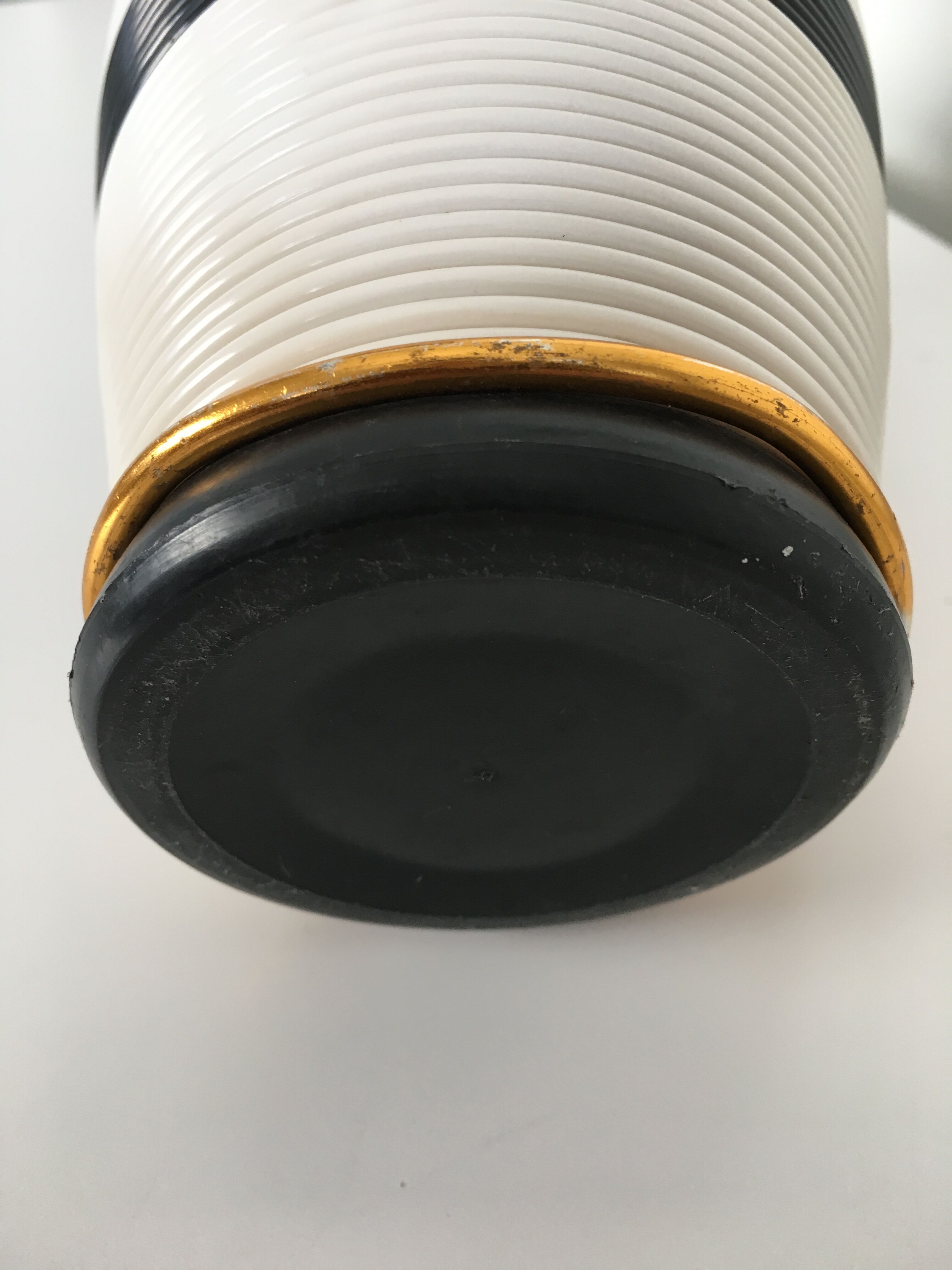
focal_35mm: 29
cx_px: 476
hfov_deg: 48.2
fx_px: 1063
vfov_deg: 61.7
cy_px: 635
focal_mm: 4.15
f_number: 2.2
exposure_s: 1/33
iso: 50
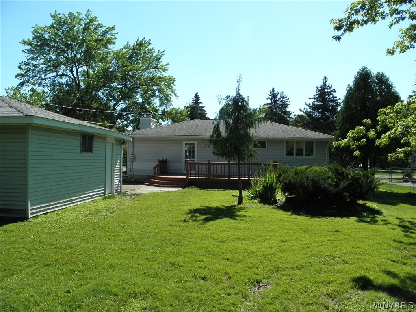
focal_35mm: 28
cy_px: 156
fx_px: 336
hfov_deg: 63.4
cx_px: 208
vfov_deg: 49.7
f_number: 7
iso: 160
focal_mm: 5
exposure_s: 1/250
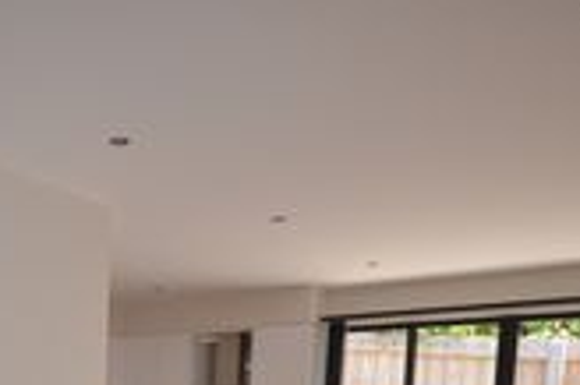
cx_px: 53
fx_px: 692
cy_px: 475
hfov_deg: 41.7
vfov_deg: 27.1
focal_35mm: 43
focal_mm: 10
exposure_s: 1/125
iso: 280
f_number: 4
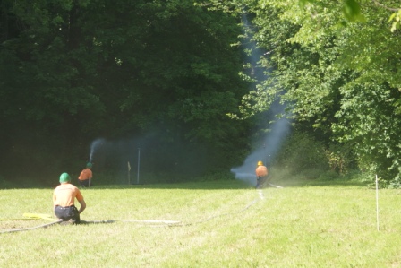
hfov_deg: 14.0
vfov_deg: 9.3
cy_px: 134
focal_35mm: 147
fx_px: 1638
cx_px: 200
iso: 100
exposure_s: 1/125
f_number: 5.6
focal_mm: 70
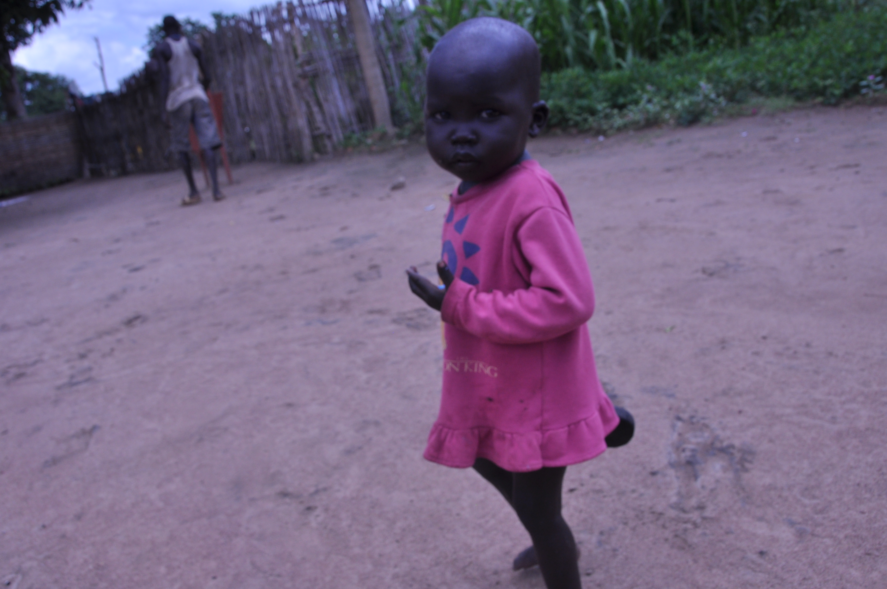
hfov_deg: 57.3
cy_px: 294
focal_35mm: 33
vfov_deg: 39.9
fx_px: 812
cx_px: 444
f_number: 8
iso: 250
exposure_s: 1/500
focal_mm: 22
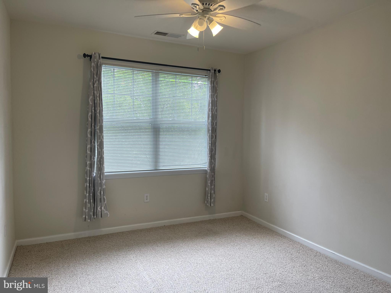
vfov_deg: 53.1
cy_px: 146
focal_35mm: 26
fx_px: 294
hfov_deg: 67.3
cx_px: 196
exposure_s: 1/120
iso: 40
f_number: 1.6
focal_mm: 5.1
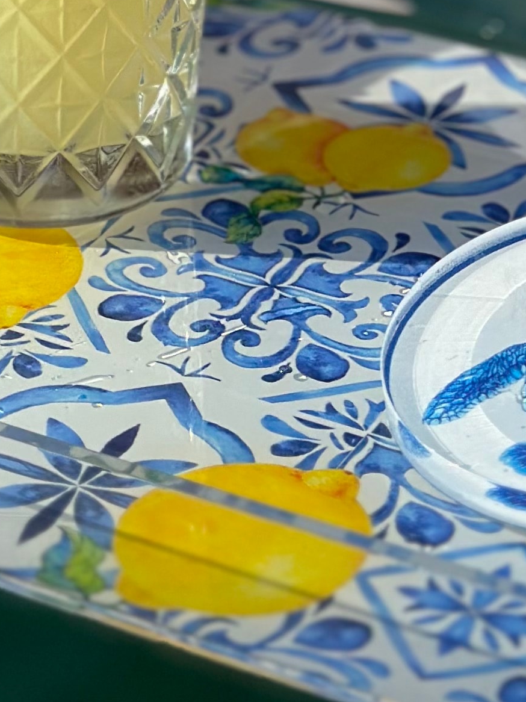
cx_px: 218
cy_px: -452
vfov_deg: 11.3
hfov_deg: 8.9
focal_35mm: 166
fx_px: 3364
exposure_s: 1/10870
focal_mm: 6.86
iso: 100
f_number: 1.78
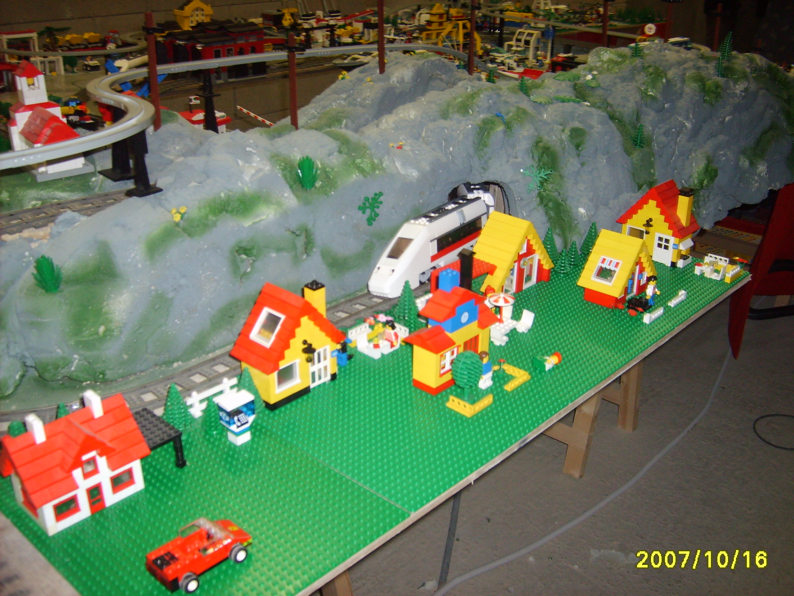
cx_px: 397
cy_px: 298
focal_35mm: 35
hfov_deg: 52.6
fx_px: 803
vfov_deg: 40.7
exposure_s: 1/45
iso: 100
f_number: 2.8
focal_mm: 5.8
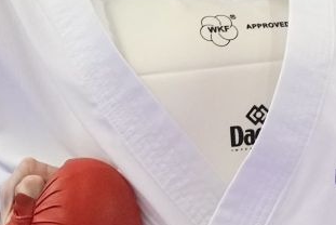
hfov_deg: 1.4
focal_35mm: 1474
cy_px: 68
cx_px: 814
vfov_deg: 0.9
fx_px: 13770
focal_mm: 170
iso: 3200
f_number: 2.8
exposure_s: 1/1000
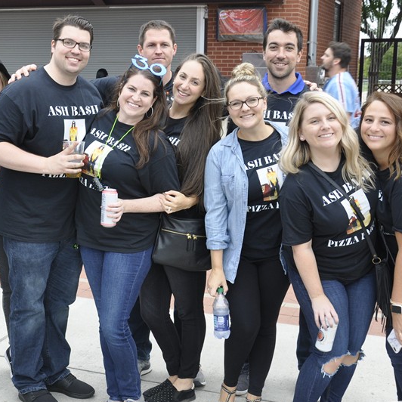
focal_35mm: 60
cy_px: 190
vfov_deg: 28.7
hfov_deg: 28.4
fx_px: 786
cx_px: 115
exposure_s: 1/60
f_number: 8
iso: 400
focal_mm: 25
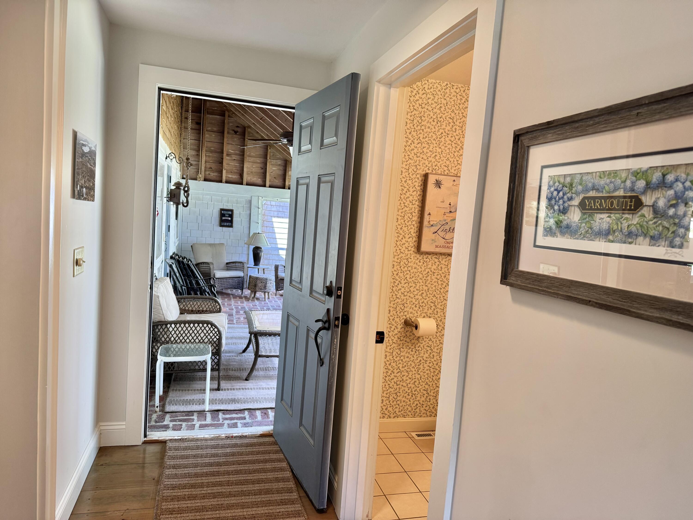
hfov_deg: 71.6
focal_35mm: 24
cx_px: 346
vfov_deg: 56.8
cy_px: 260
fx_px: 480
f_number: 1.78
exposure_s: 1/120
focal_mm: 6.76
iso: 200
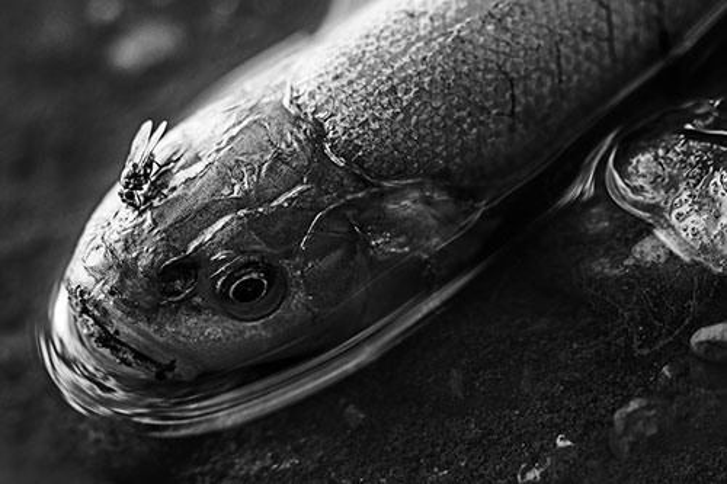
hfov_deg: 9.8
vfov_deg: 6.5
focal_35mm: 210
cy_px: 242
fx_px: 4239
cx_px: 364
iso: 360
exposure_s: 1/250
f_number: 6.7
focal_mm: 210
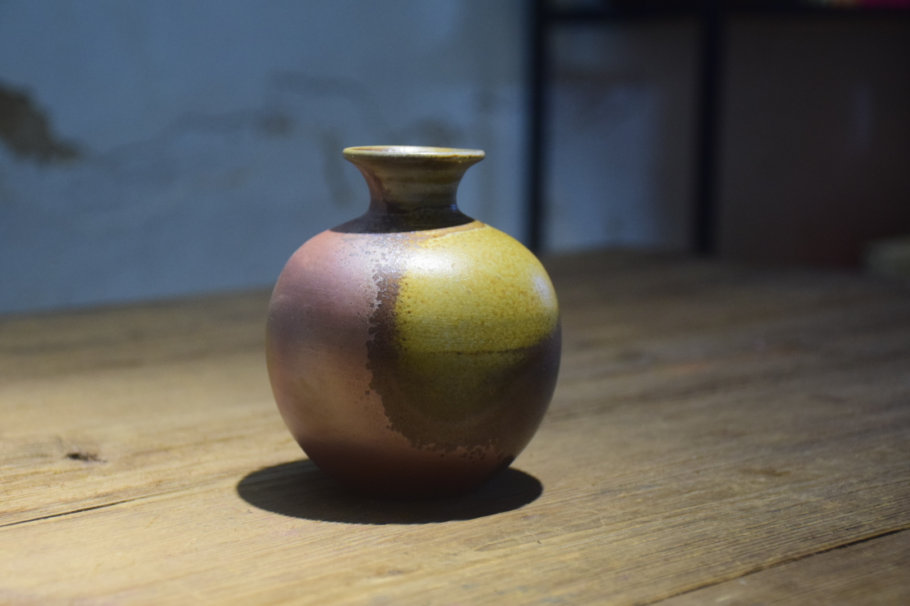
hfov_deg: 27.0
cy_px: 303
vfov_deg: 18.2
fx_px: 1896
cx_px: 455
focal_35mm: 75
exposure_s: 1/60
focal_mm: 50
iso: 1600
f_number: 4.8
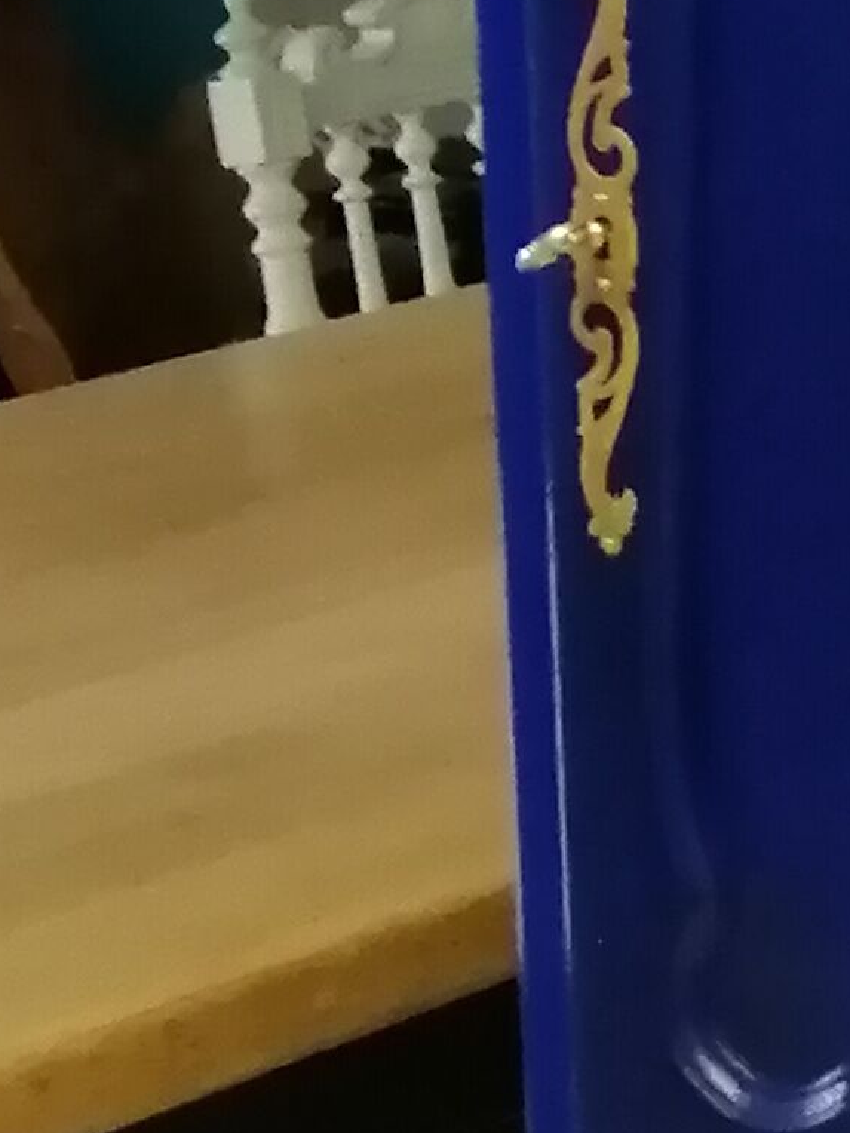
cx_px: 1773
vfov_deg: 10.1
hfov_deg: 7.3
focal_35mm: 196
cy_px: 666
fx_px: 6417
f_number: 1.8
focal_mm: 3.6
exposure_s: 1/25
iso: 320
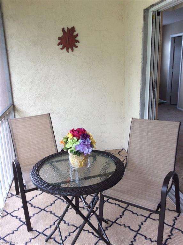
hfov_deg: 42.8
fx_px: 233
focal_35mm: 33
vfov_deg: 55.4
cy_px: 122
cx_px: 92
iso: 40
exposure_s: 1/30
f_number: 2.4
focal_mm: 3.3
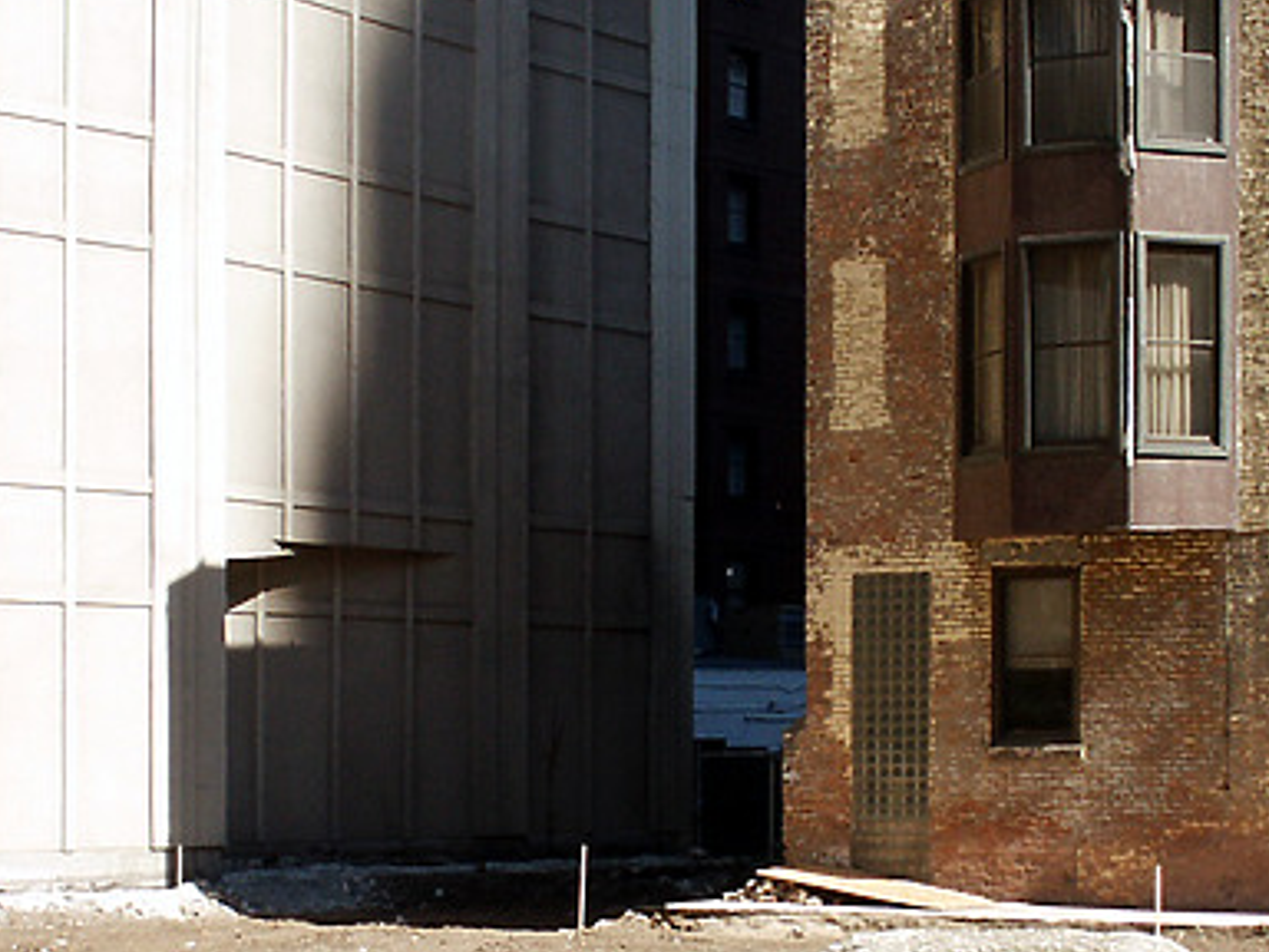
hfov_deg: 23.7
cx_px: 440
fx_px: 3006
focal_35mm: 82
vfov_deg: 17.9
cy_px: 726
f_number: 6.7
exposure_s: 1/125
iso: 64
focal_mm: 7.18
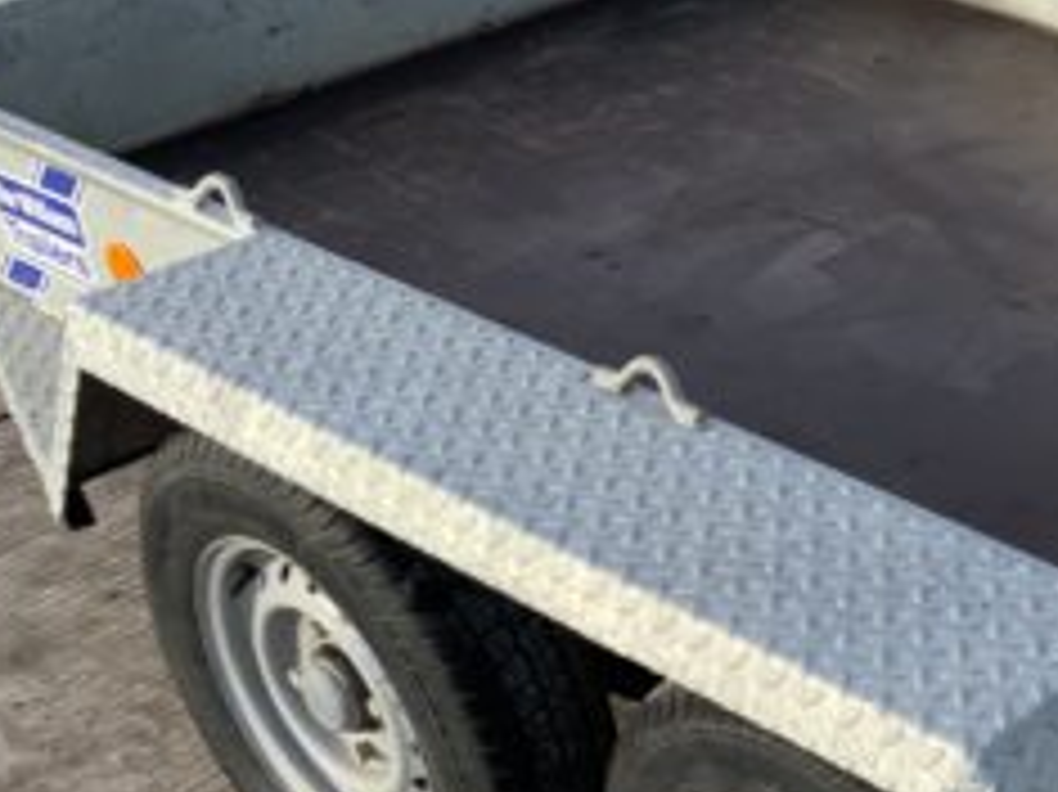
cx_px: 1378
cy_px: 423
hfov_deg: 22.2
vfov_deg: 18.6
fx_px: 2413
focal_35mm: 79
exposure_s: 1/432
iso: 16
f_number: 1.8
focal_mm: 3
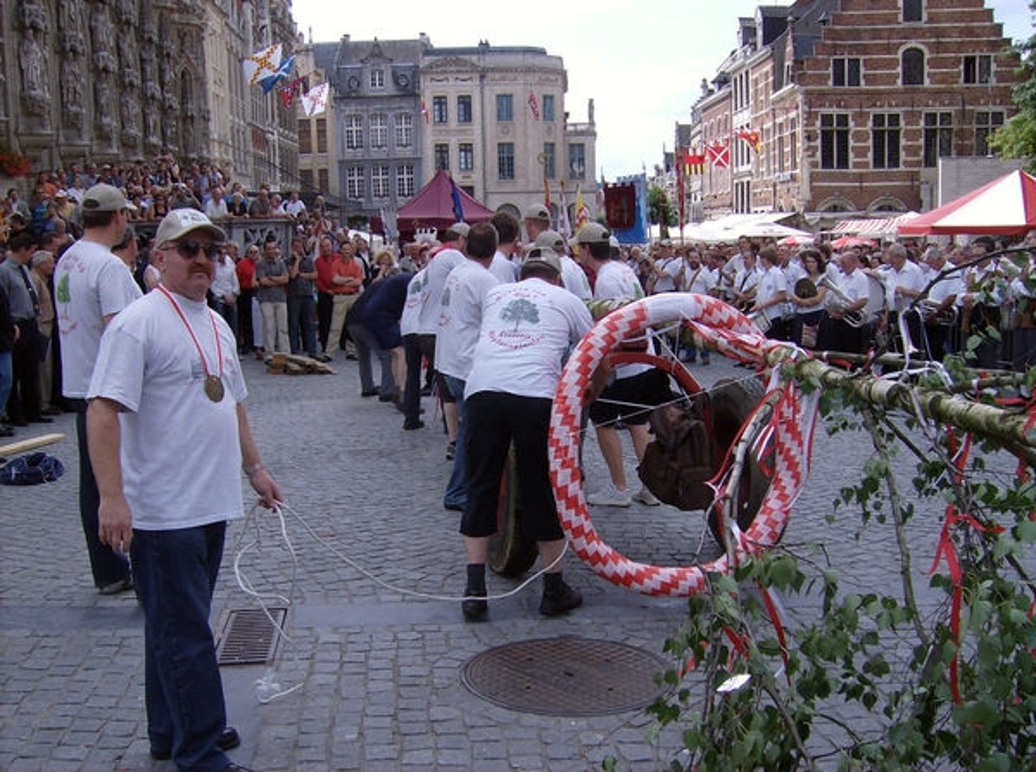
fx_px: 1075
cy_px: 386
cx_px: 518
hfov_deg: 51.5
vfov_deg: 39.5
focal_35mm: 36
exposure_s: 1/349
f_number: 4.7
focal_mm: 6
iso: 100
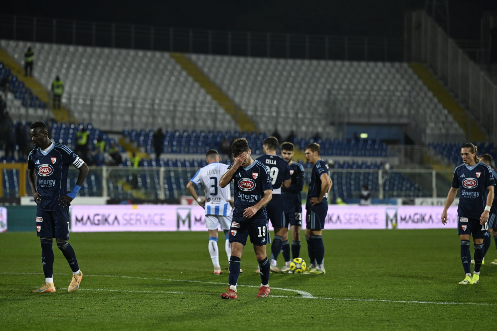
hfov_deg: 10.8
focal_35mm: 190
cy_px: 166
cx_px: 248
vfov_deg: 7.2
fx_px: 2623
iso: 3200
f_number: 4
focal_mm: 190
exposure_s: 1/1250
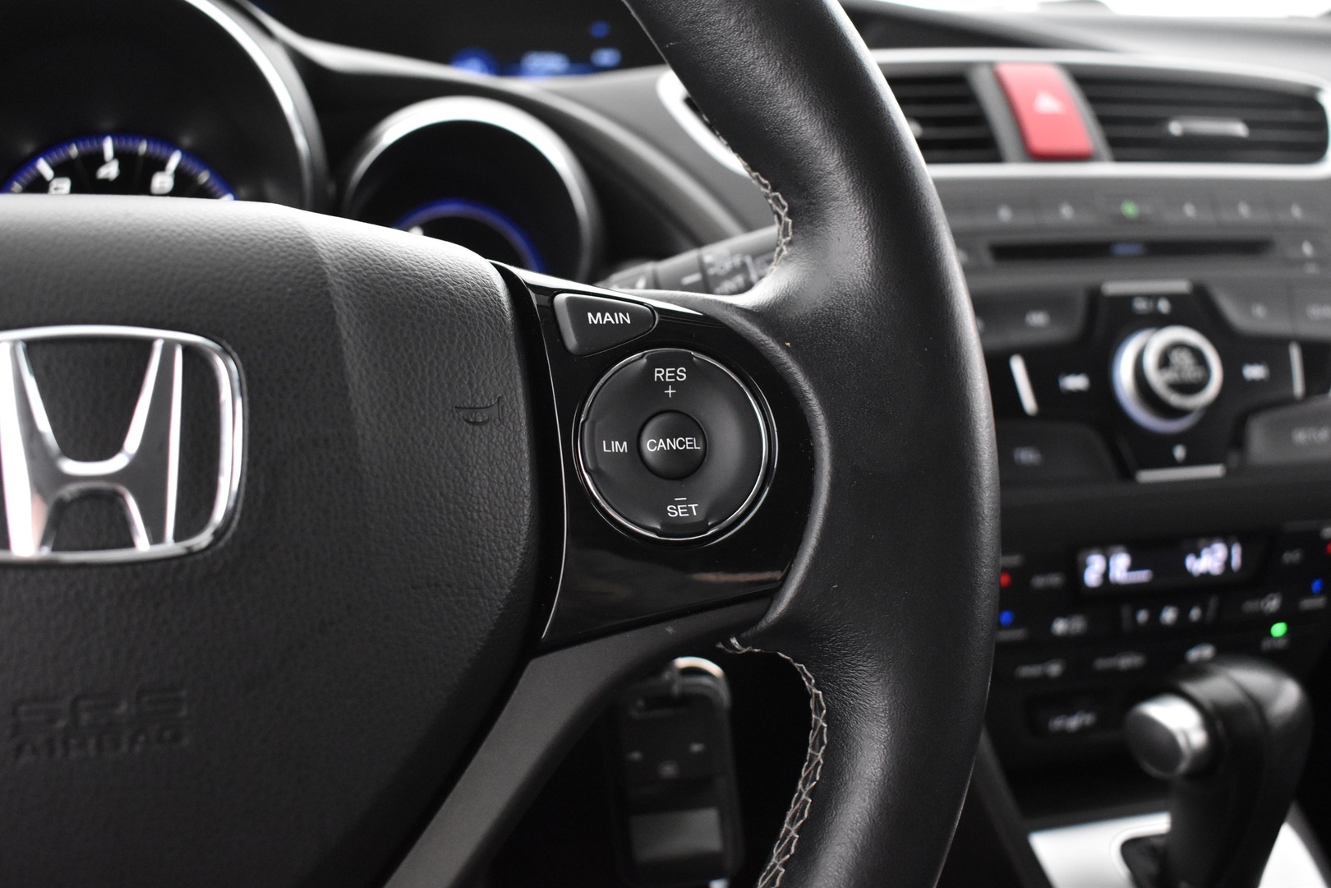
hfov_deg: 55.1
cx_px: 666
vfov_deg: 38.4
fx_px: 1275
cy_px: 444
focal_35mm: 34
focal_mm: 23
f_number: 3.8
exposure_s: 1/25
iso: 3200
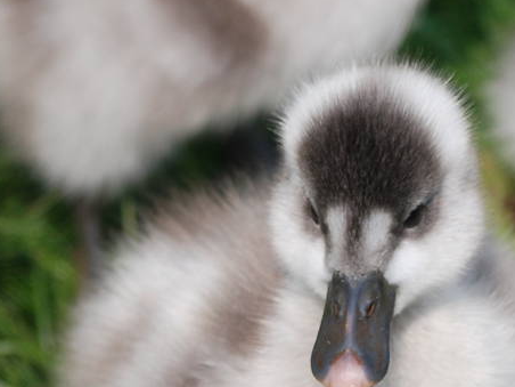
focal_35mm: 766
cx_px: 504
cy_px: 196
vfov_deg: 1.9
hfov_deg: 2.6
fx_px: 11396
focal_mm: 150
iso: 200
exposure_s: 1/1250
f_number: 4.5
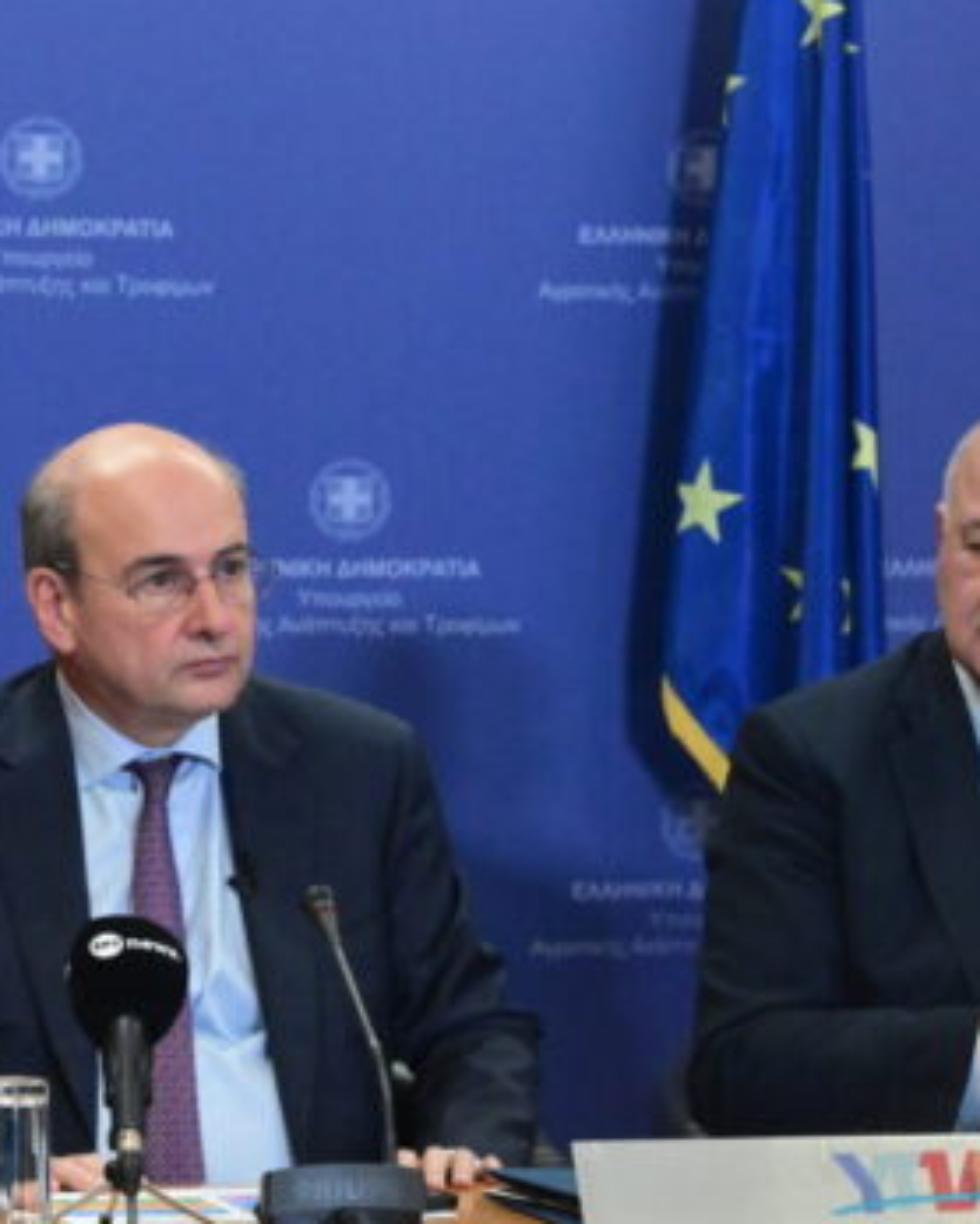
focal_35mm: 213
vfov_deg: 9.0
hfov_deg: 7.3
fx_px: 7716
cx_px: 539
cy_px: 171
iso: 6400
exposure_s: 1/320
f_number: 5.6
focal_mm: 77
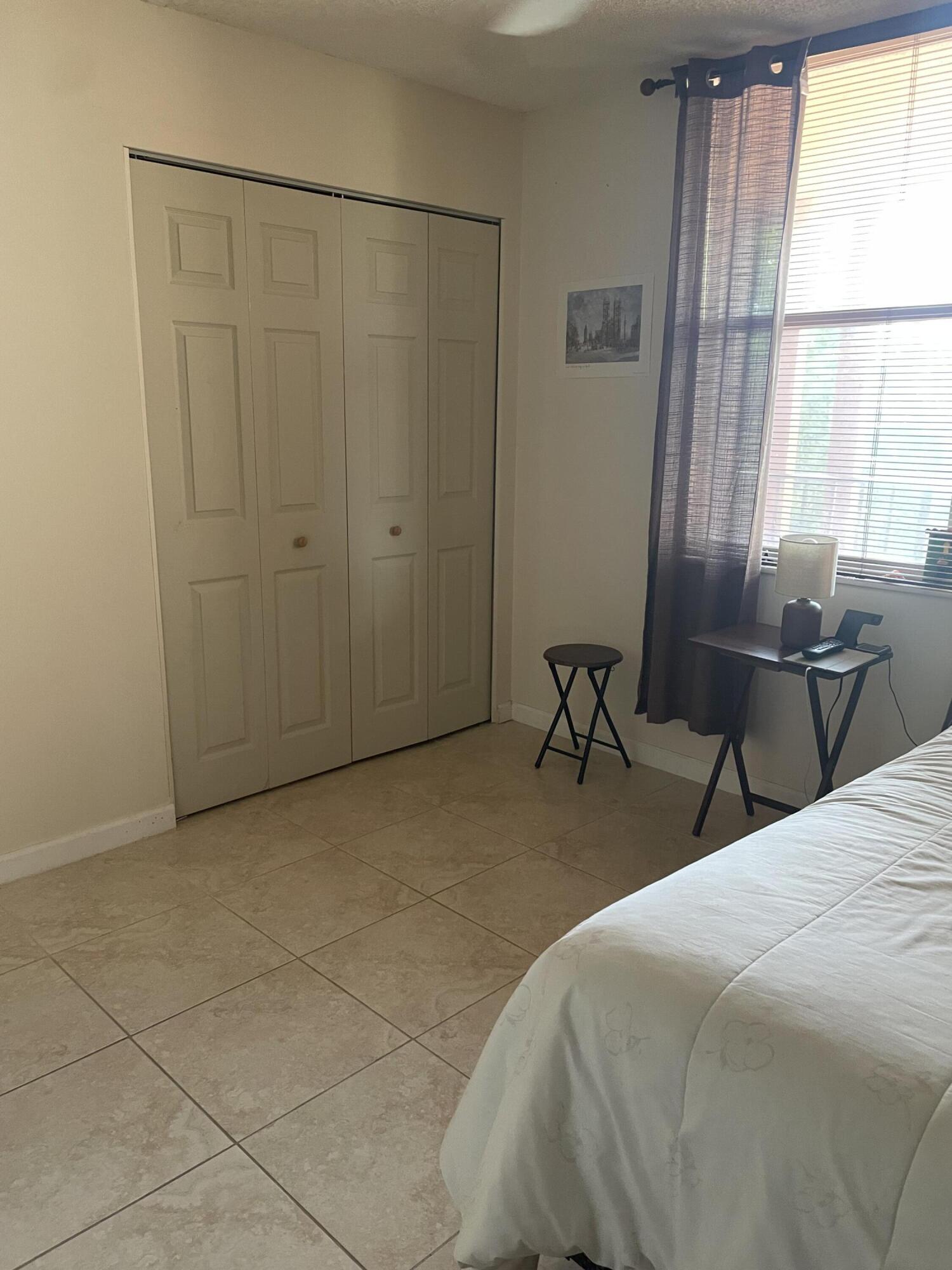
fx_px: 953
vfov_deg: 67.3
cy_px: 635
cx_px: 476
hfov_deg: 53.1
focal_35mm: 26
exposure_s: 1/60
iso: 250
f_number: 1.6
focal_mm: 4.2
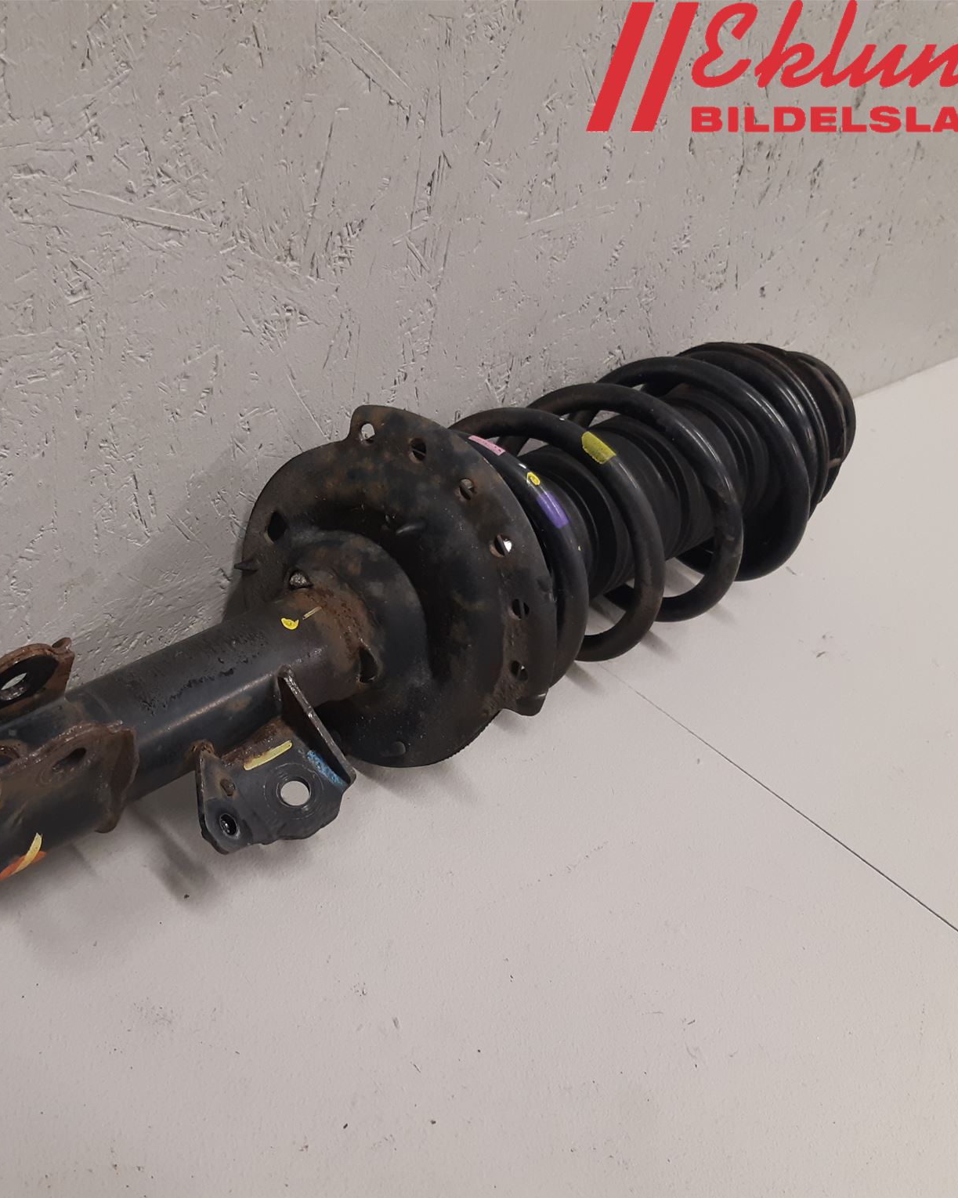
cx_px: 265
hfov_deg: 42.3
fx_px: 1205
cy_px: 601
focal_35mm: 34
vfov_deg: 52.8
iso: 125
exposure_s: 1/50
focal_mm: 3.93
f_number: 1.7
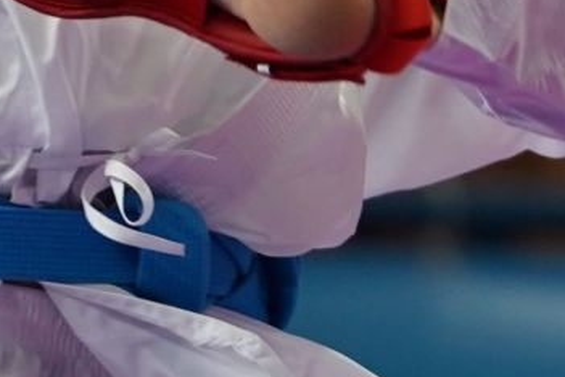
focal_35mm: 1492
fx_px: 23414
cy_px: -358
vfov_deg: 0.9
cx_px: 831
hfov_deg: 1.4
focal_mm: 194
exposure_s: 1/1000
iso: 1000
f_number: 2.8
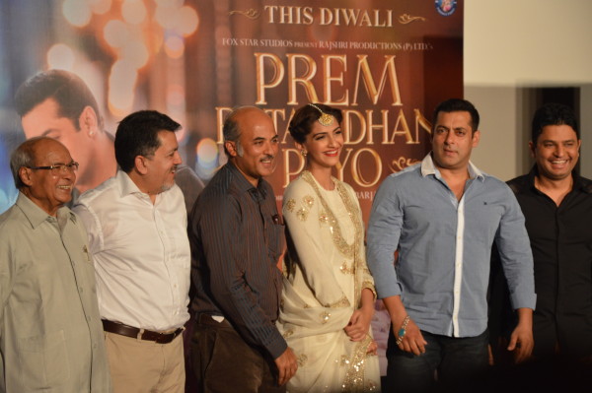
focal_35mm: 120
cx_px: 296
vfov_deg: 11.4
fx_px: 1972
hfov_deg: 17.1
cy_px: 196
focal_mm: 80
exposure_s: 1/60
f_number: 5.3
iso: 1100
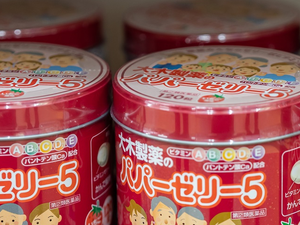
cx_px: 279
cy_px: 260
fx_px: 1248
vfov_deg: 10.2
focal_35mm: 144
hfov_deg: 13.6
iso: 400
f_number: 2.2
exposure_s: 1/100
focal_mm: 50
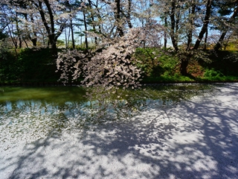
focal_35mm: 18
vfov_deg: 71.5
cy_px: 84
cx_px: 140
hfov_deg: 86.9
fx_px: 124
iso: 100
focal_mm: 10
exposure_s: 1/320
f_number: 8
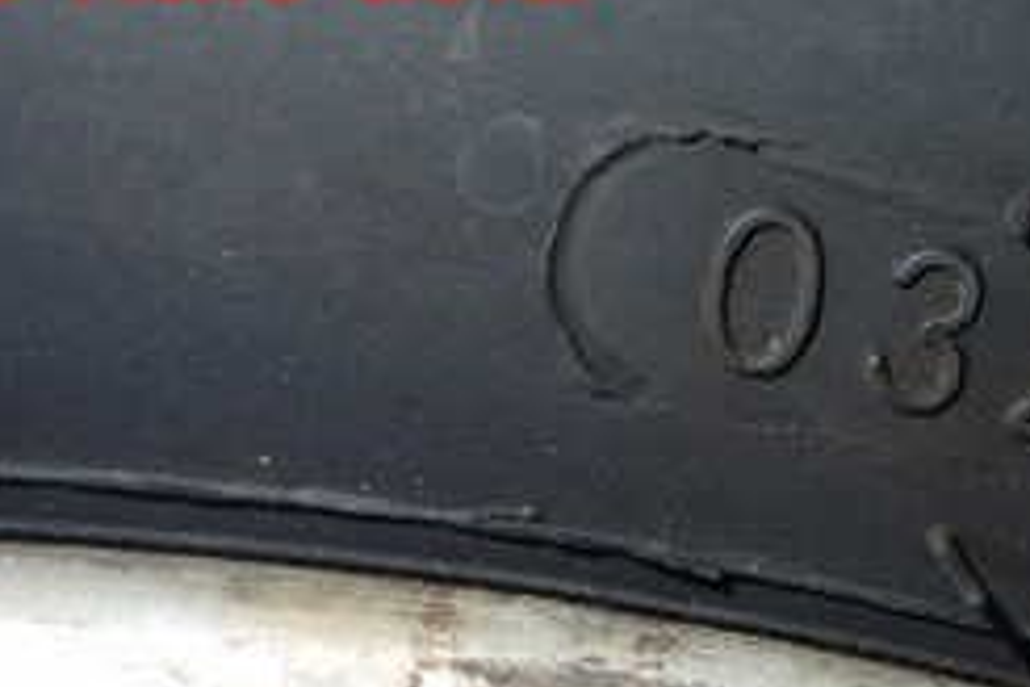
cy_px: 863
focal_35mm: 76
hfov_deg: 25.1
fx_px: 2174
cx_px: 1076
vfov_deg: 17.0
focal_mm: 5.4
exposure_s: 1/125
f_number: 2.3
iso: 320
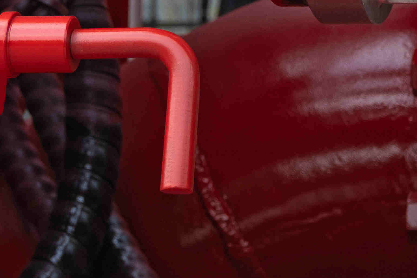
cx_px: 675
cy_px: -218
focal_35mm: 178
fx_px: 2062
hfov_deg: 11.0
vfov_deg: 7.5
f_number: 6.4
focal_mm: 29.6
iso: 160
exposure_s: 1/100
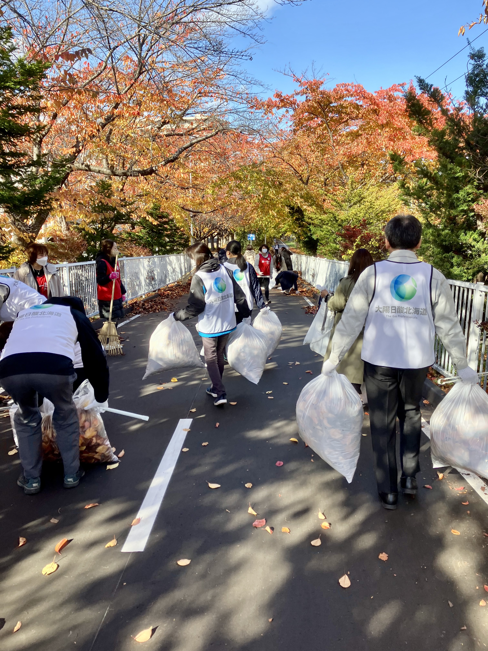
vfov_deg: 63.4
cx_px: 244
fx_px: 526
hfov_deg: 49.7
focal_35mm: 28
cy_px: 326
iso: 32
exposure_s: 1/422
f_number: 1.8
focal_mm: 3.99
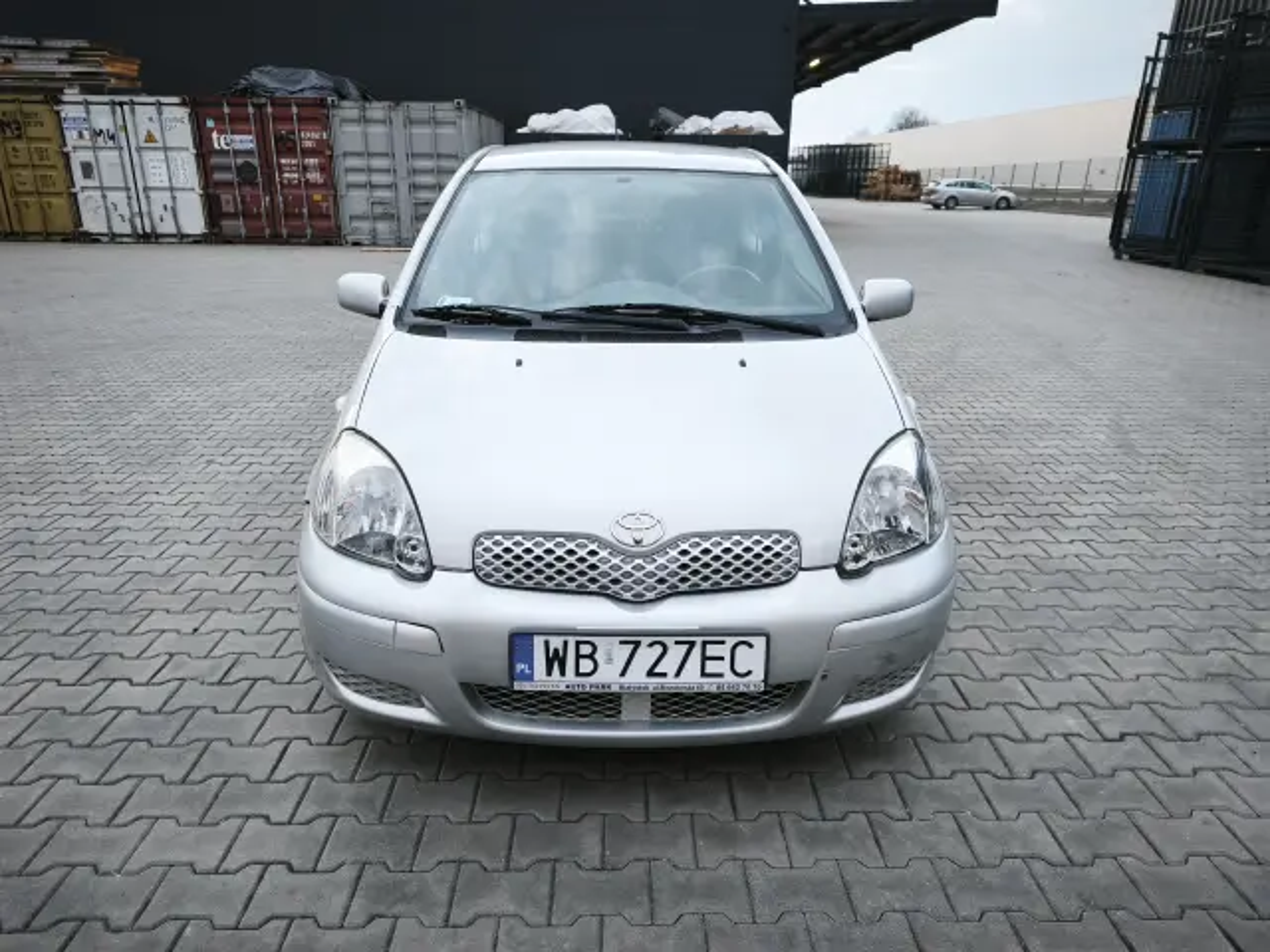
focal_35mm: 23
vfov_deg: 58.9
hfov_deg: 73.9
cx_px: 635
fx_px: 844
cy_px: 476
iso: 200
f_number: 1.62
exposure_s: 1/99.9
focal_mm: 6.45
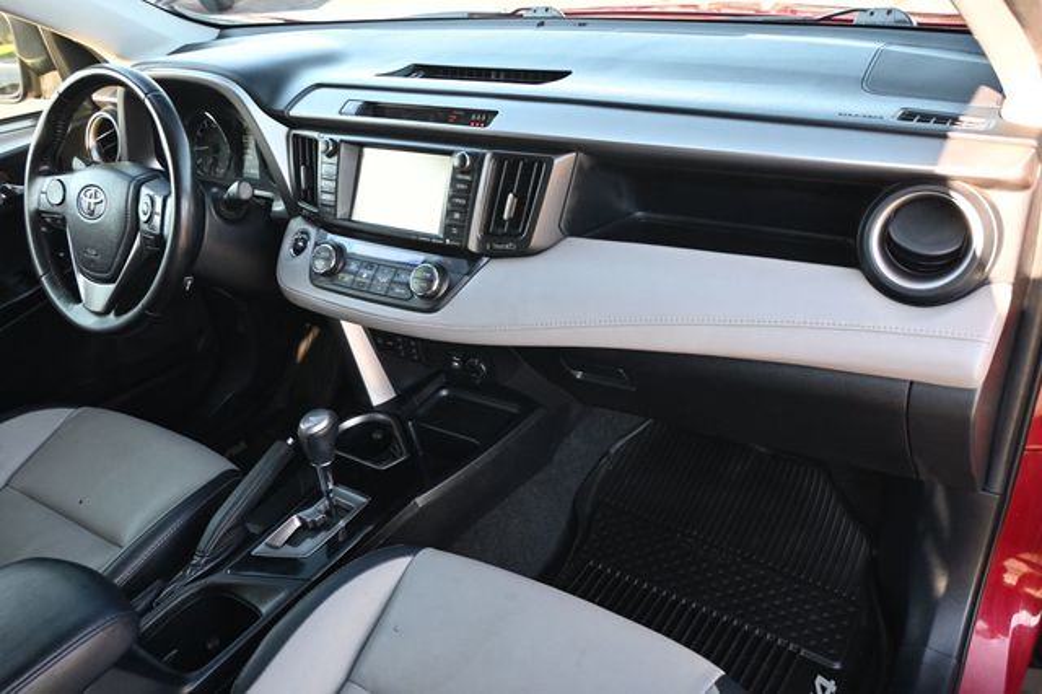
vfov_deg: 44.6
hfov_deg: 63.2
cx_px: 521
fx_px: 846
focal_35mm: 29
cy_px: 347
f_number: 3.8
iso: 560
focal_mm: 19.5
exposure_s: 1/125
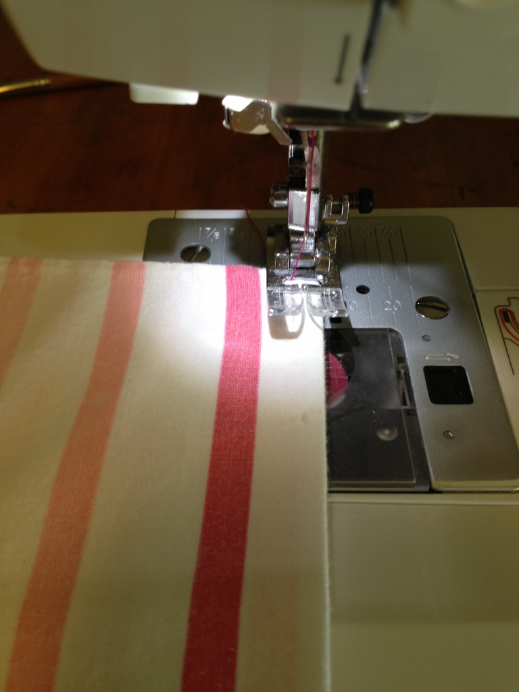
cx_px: 260
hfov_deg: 40.7
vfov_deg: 52.6
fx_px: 700
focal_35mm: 35
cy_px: 346
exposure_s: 1/20
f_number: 2.4
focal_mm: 4.28
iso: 50
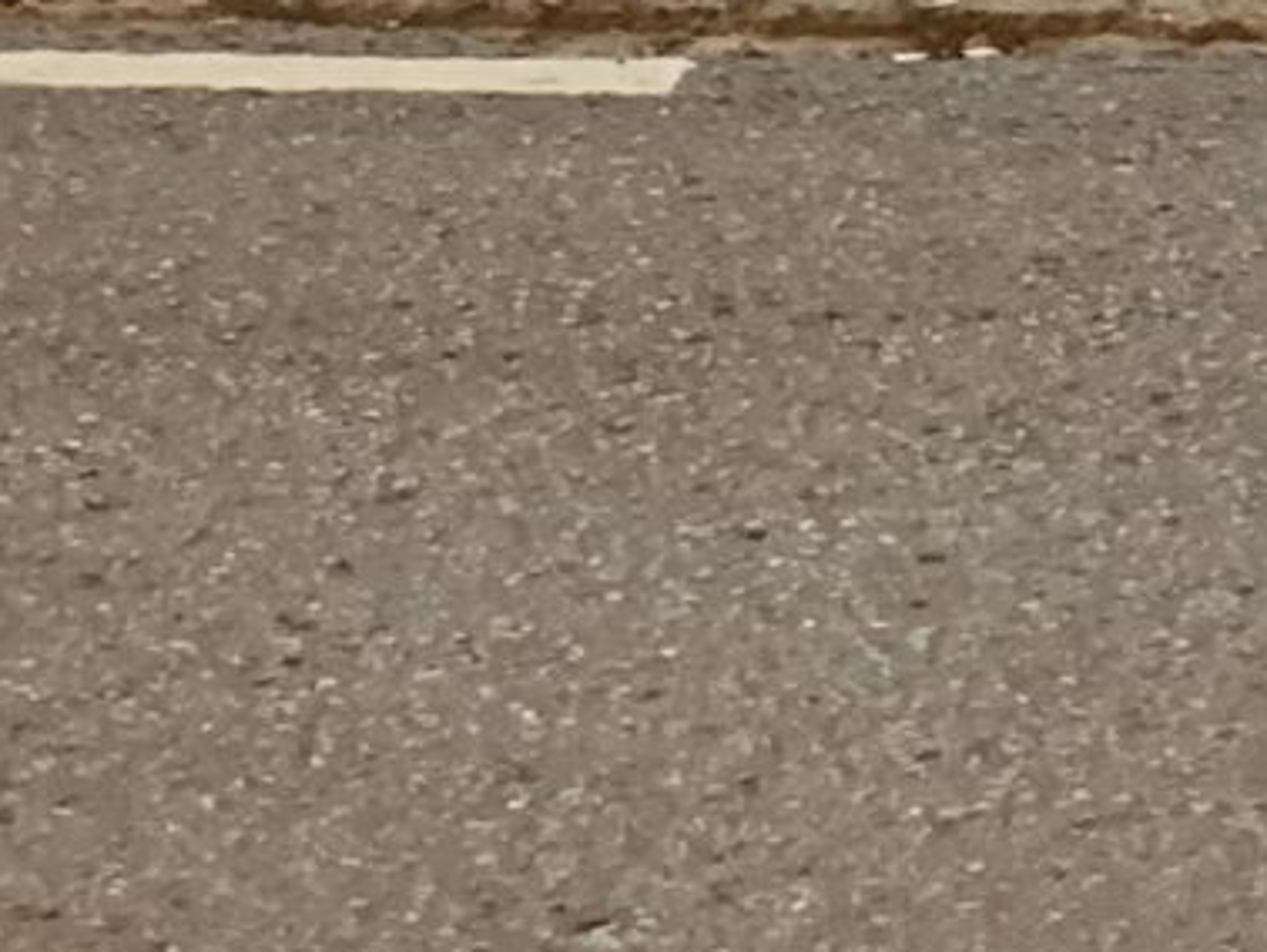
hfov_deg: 10.5
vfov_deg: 7.2
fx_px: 6446
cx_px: 2299
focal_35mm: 176
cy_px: -2216
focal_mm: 4.25
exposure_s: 1/33
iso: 400
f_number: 1.8
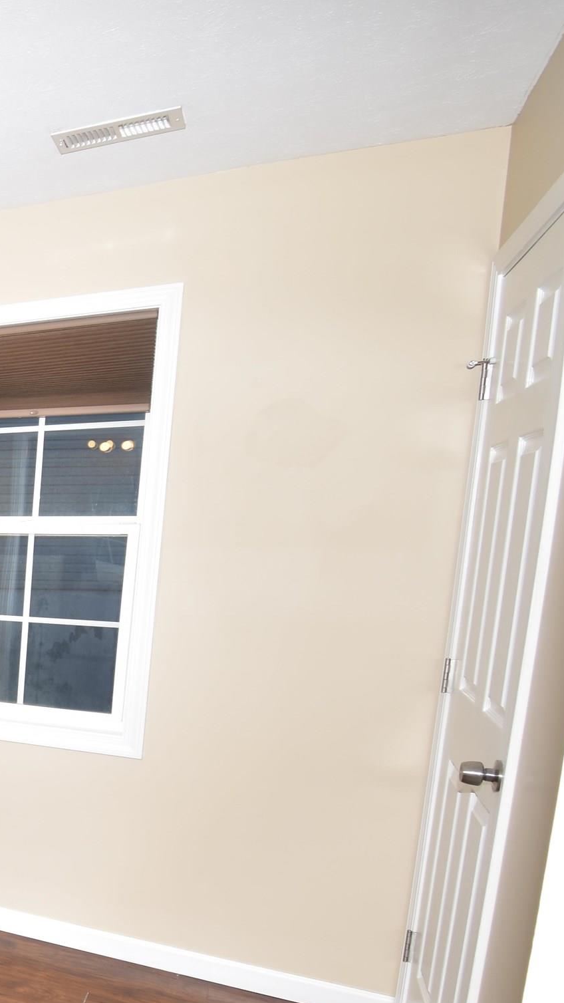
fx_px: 851
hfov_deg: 24.3
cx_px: -366
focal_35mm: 32
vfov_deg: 59.6
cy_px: 670
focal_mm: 10
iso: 100
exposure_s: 1/125
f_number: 4.5
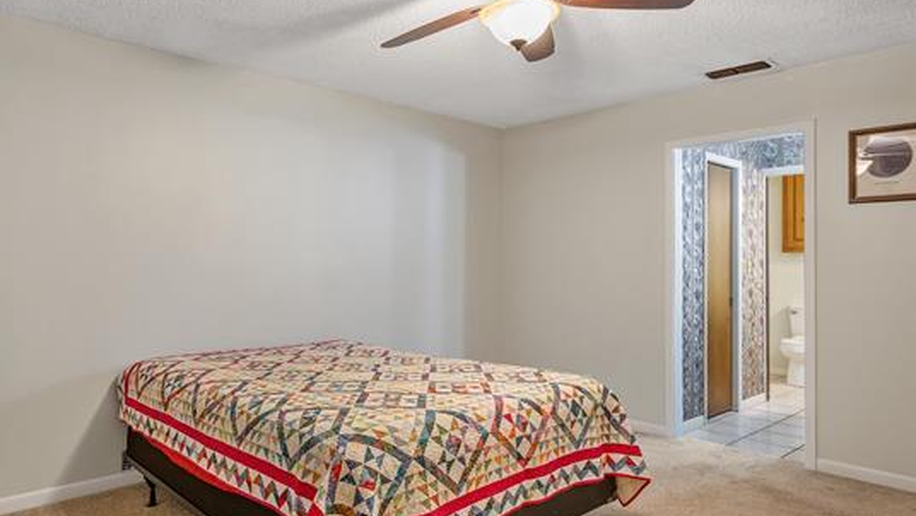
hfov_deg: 73.7
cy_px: 260
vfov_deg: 46.0
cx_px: 396
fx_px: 607
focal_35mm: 25
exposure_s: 1/3
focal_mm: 20
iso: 800
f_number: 8
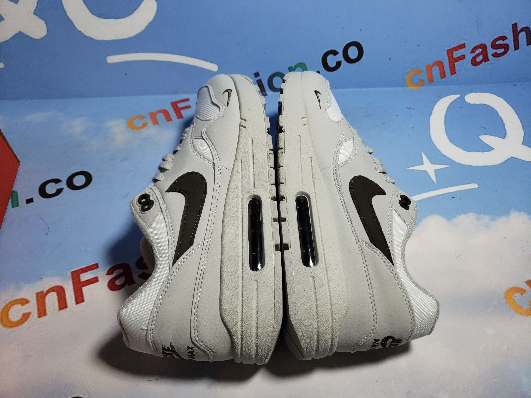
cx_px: 266
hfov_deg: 67.3
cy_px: 199
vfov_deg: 53.1
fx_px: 399
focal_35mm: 26
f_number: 1.5
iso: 50
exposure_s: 1/552
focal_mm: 4.3
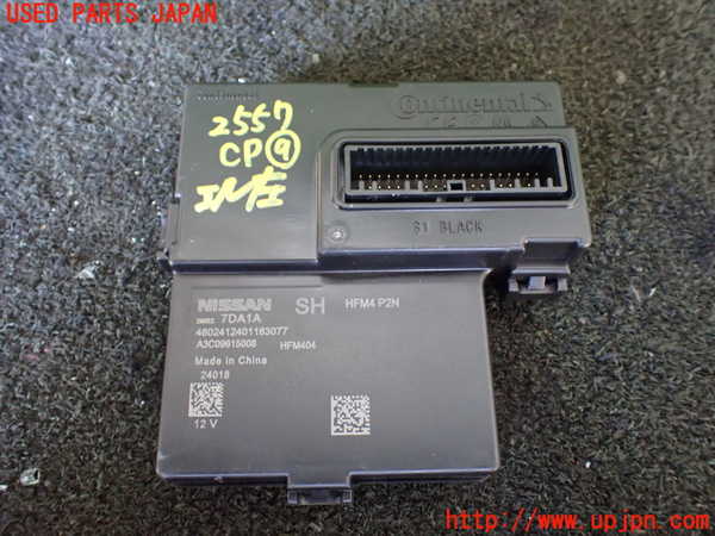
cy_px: 268
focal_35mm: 30
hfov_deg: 60.0
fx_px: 620
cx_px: 358
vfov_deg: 46.8
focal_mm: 5.4
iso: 800
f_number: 2.3
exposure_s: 1/30
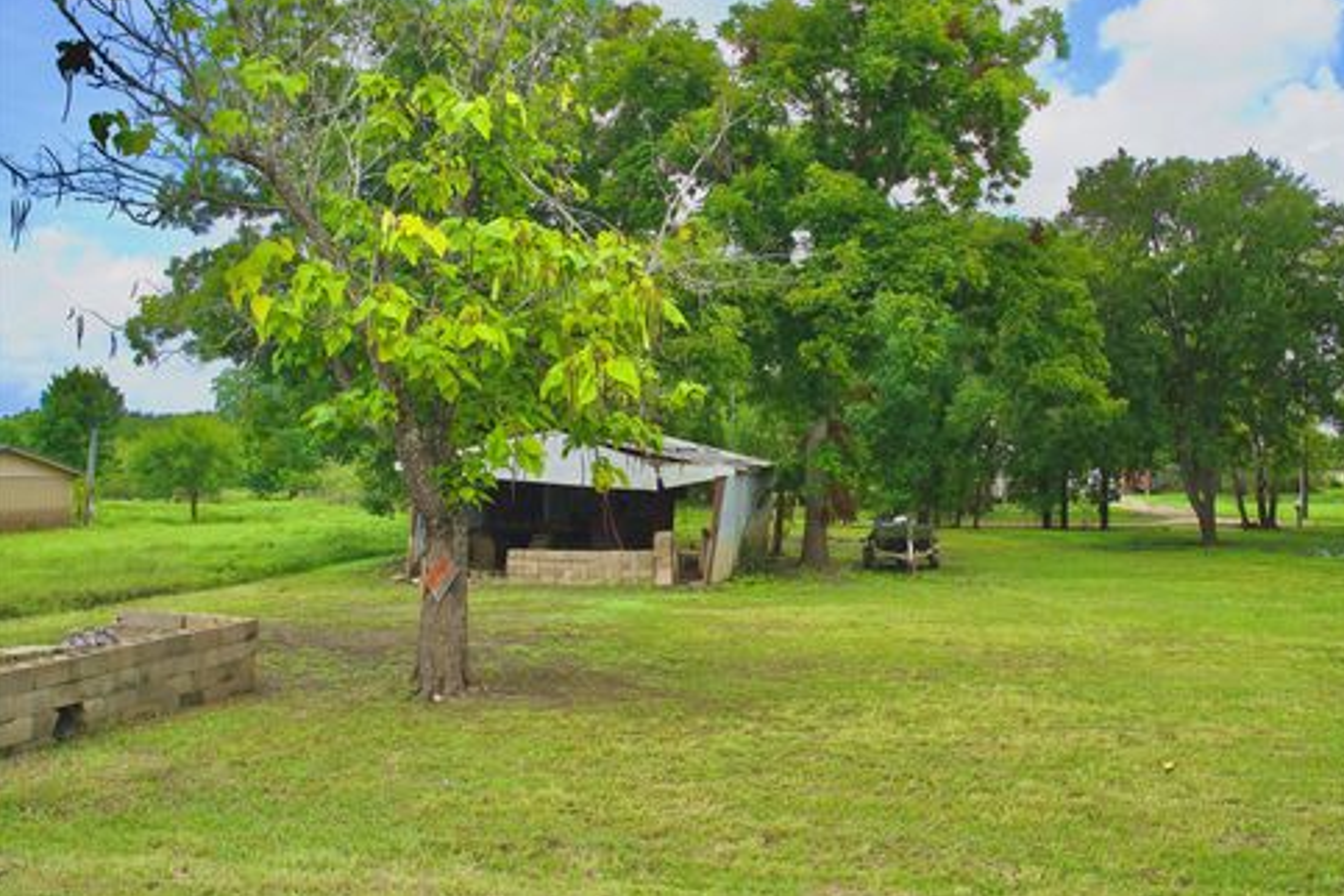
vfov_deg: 45.0
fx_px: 1083
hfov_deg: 63.6
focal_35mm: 29
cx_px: 690
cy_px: 441
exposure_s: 1/125
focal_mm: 28
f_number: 7.1
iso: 100
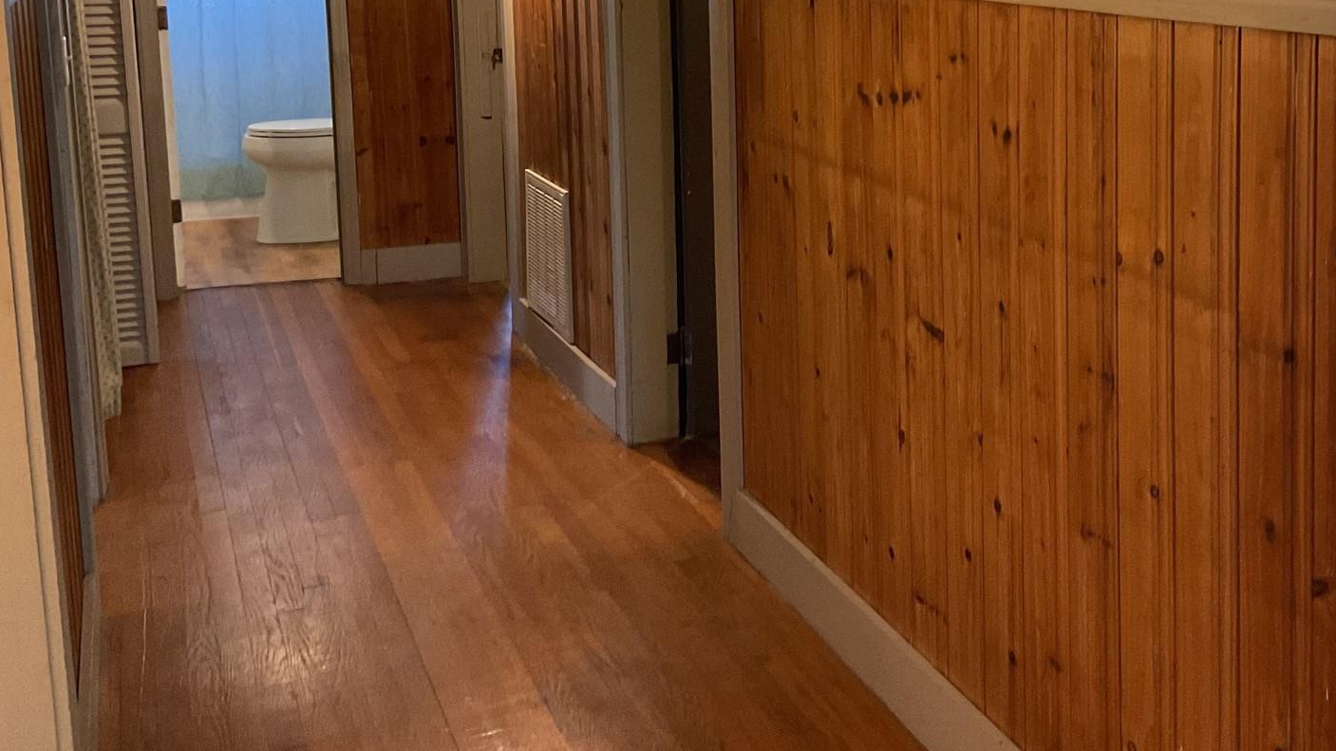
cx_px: 905
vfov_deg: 25.5
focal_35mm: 46
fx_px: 1629
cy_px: 143
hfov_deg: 43.9
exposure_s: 1/60
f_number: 1.8
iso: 250
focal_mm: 3
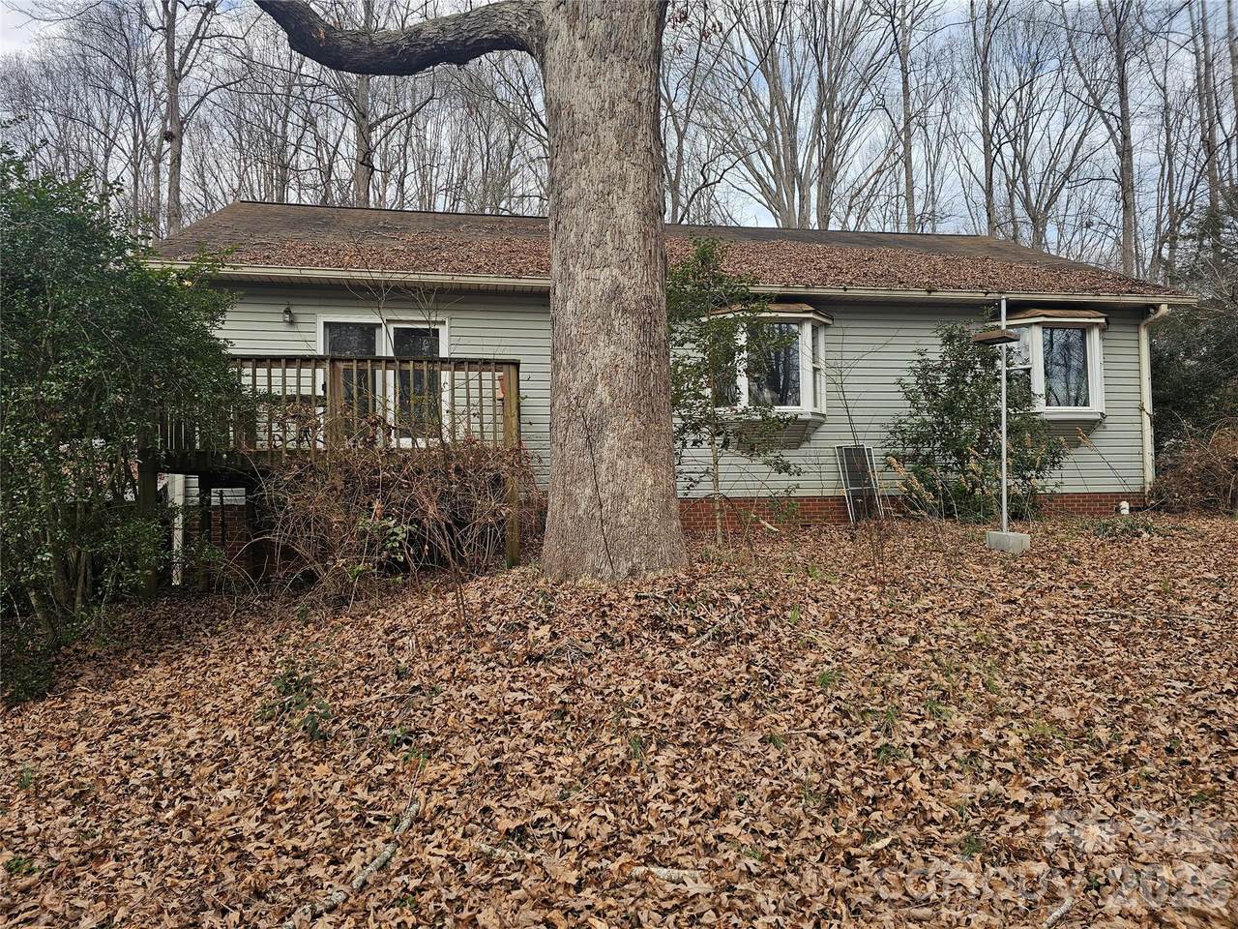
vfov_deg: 58.9
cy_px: 464
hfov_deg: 73.9
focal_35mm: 23
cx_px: 619
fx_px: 823
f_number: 1.7
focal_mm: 6.3
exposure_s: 1/190
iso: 10
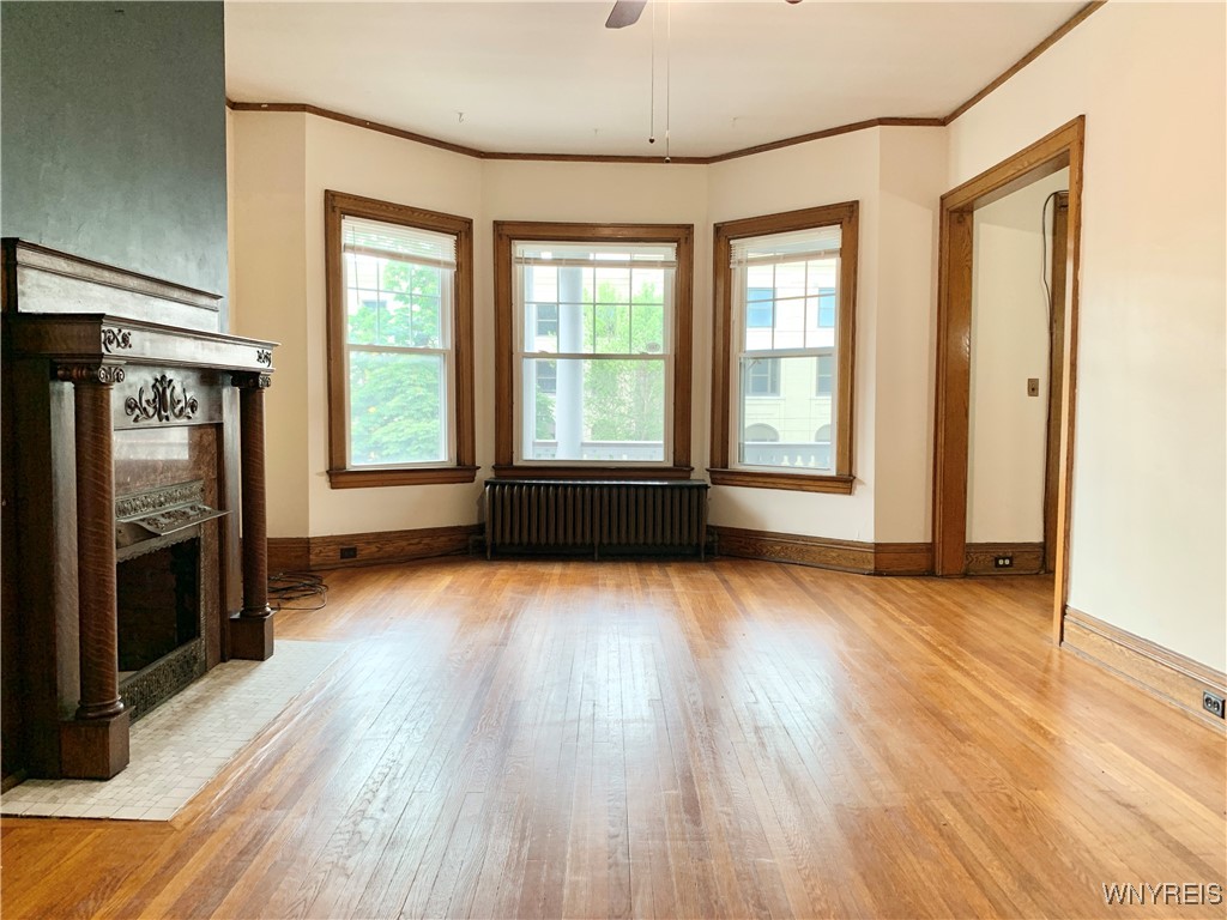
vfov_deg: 53.1
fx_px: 922
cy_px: 460
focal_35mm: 26
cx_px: 614
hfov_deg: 67.3
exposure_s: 1/60
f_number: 1.8
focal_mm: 4.25
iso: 80
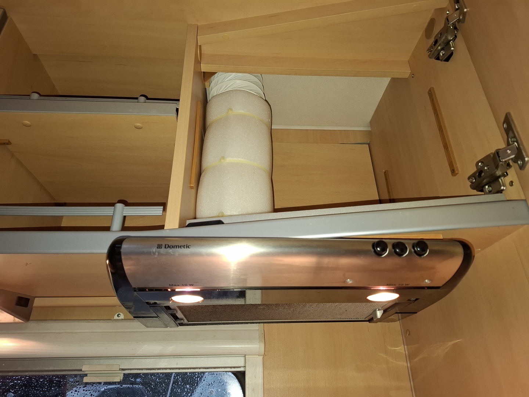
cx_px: 264
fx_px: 351
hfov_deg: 73.9
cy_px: 198
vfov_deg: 58.9
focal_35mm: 23
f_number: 1.8
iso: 250
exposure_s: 1/100
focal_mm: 5.54
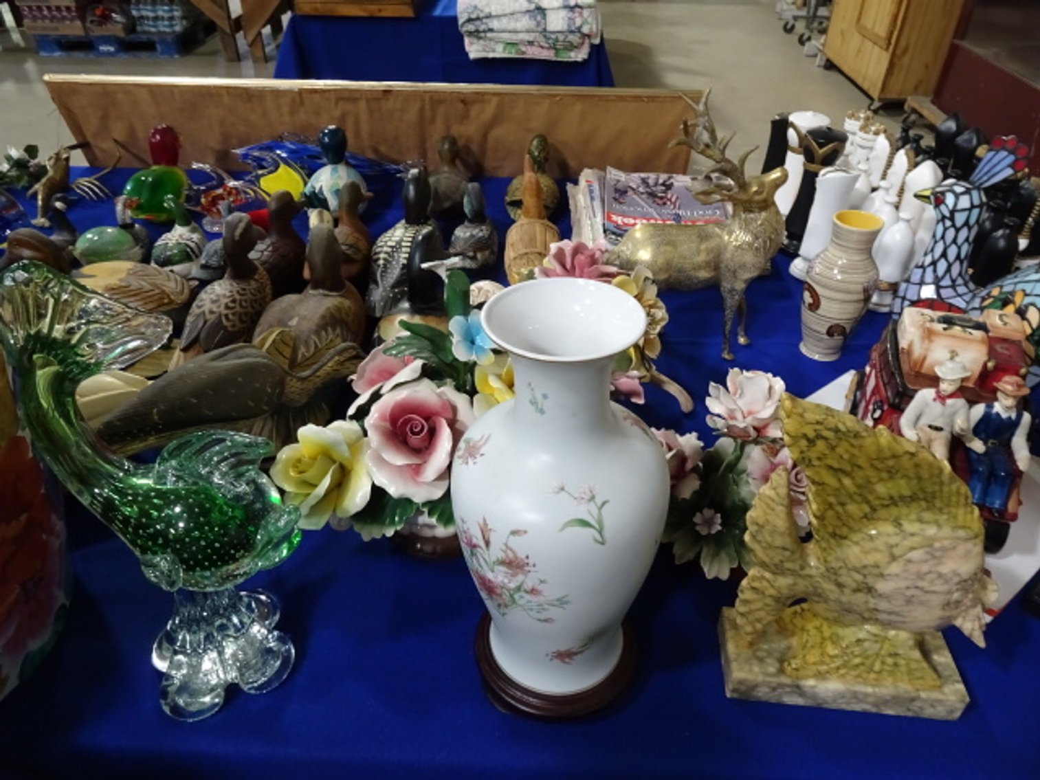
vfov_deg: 56.8
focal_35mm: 24
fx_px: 721
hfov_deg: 71.6
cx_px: 520
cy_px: 390
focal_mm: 4.1
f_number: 3.5
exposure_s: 1/30
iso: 500
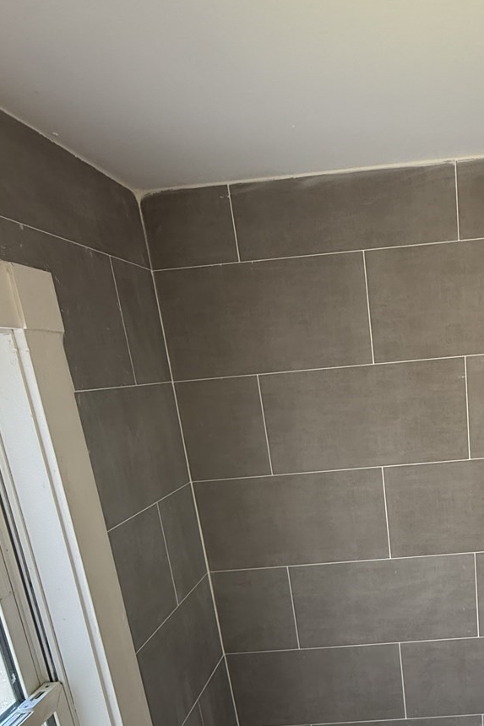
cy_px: 503
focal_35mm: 26
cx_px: 387
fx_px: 525
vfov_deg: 66.9
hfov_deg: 46.9
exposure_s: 1/60
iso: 160
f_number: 2.2
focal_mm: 2.22
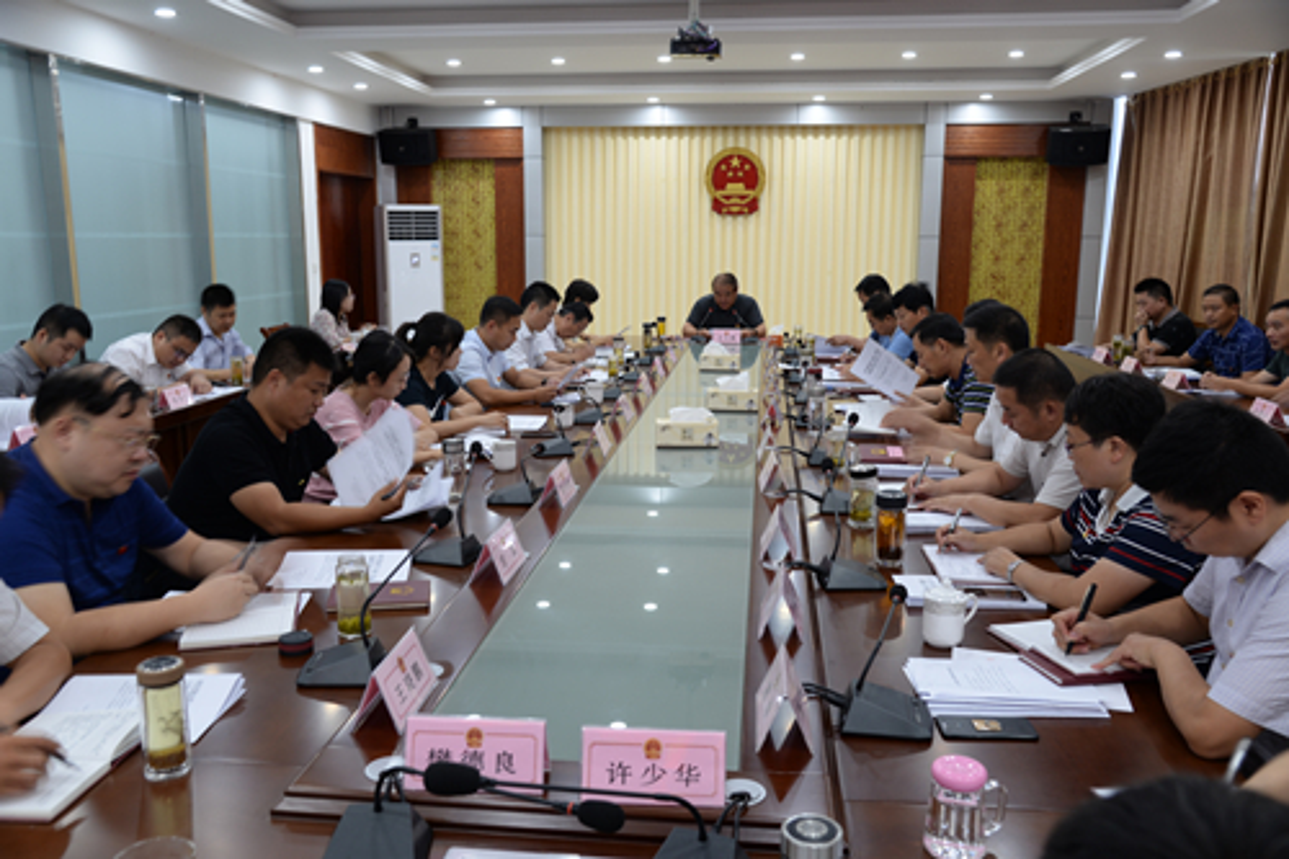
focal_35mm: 30
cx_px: 644
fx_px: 1074
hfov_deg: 61.9
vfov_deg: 43.6
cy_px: 430
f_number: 5.6
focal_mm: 30
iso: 100
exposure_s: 1/5
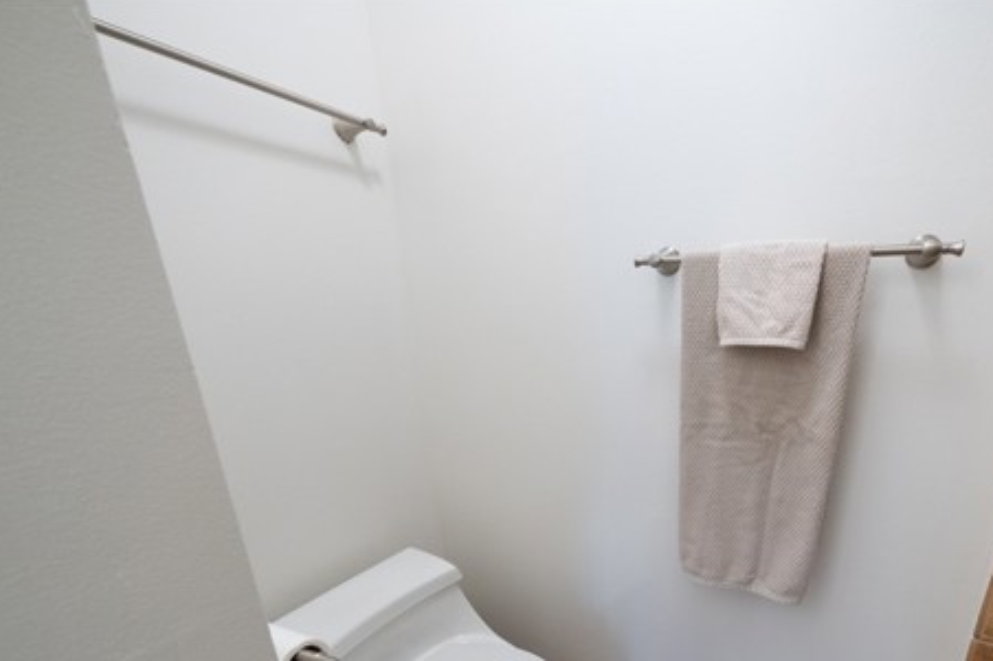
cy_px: 462
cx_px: 635
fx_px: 469
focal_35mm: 17
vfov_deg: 67.6
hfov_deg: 90.9
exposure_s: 1/90
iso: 800
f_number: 3.6
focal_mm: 8
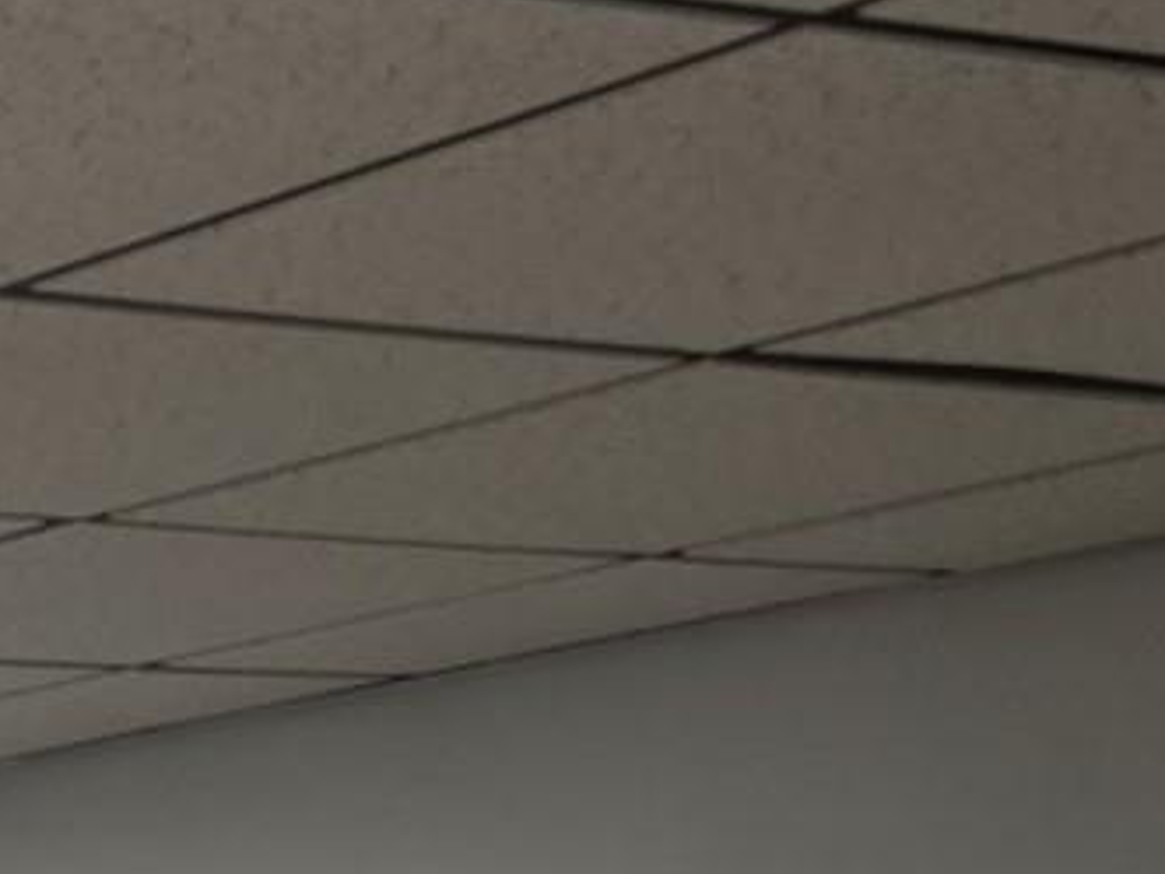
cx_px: -1470
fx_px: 4779
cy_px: 1664
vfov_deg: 9.8
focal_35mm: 142
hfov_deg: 11.8
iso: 64
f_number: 1.7
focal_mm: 6.3
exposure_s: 1/120
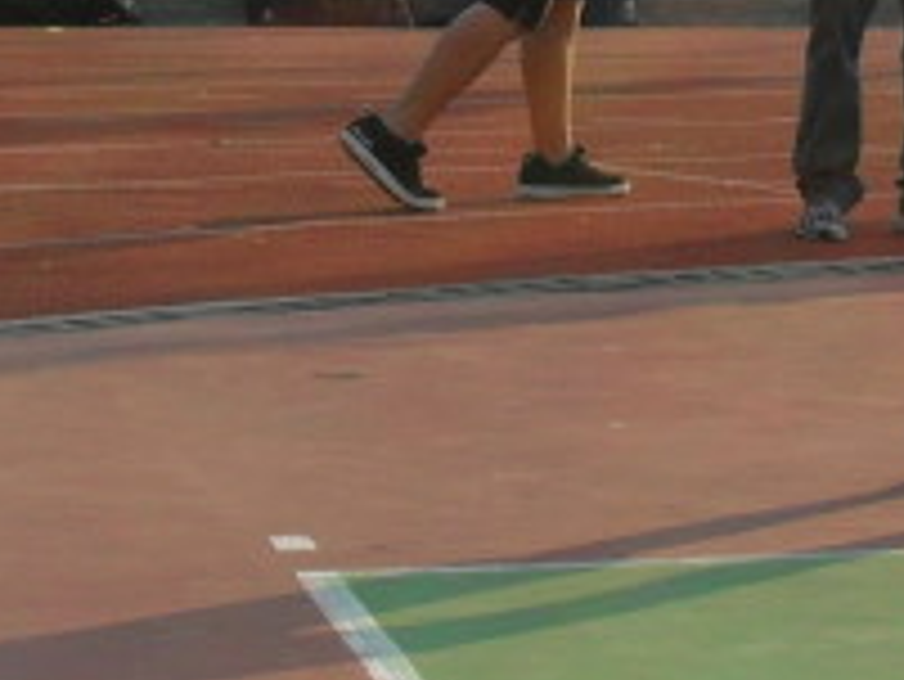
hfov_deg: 8.7
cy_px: -185
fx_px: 5827
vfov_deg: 6.6
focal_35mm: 223
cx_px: 1322
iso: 100
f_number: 4
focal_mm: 12.3
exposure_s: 1/750
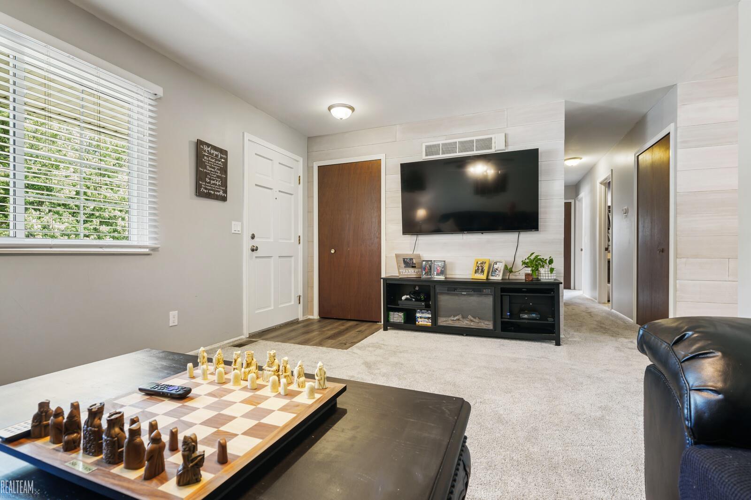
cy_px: 250
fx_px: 334
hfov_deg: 96.7
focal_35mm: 16
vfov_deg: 73.7
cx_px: 376
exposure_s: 1.3
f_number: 7.1
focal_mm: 16
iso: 200
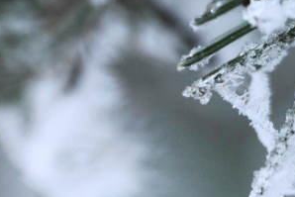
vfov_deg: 1.1
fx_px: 10313
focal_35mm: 1258
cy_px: -104
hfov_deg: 1.6
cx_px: 377
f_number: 9
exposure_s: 1/25
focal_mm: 250
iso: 400
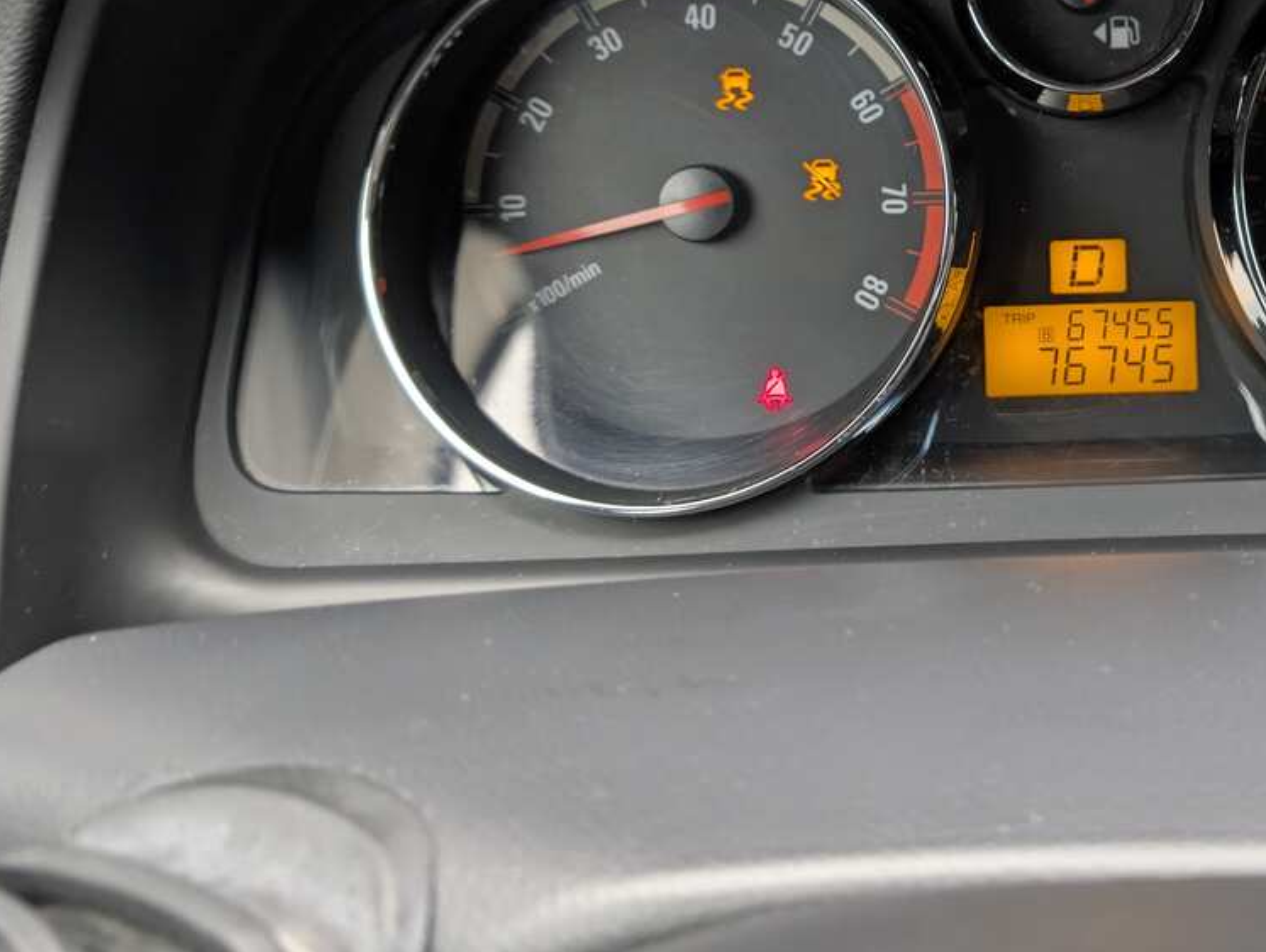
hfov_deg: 39.4
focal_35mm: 45
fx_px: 1648
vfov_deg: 31.1
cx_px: 1112
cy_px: 144
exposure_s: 1/71.8
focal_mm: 6.9
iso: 143
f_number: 1.68
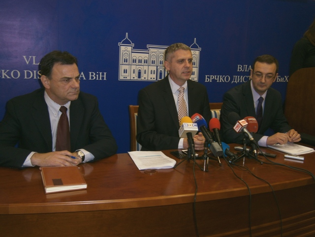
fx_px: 328
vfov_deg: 39.7
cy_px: 118
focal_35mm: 36
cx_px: 158
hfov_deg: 51.4
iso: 80
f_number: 3.1
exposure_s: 1/40
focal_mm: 6.4
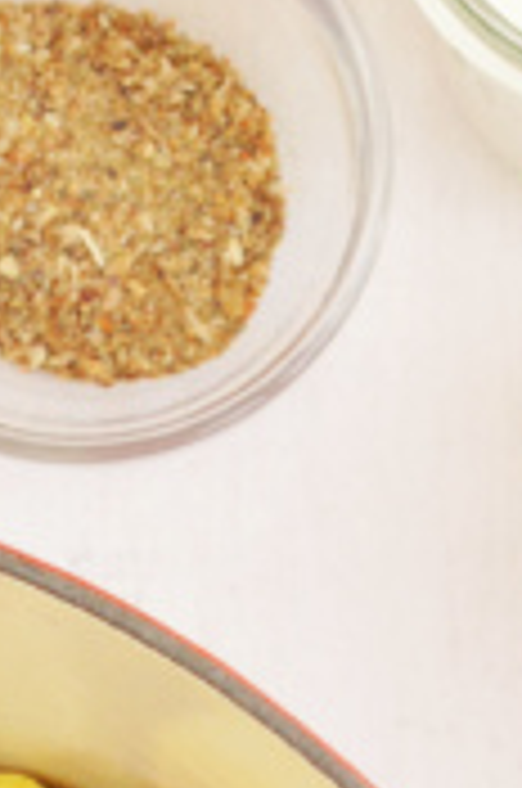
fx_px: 9564
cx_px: 248
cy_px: 1454
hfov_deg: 3.1
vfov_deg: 4.7
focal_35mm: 438
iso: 320
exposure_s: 1/50
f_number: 5.6
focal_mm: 50
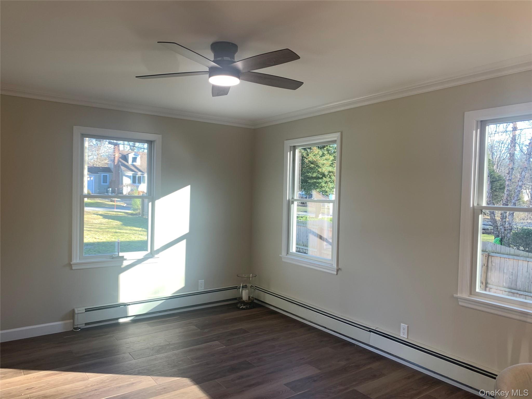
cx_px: 266
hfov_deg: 67.3
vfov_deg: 53.1
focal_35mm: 26
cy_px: 200
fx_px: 400
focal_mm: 4.25
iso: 32
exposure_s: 1/120
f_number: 1.8
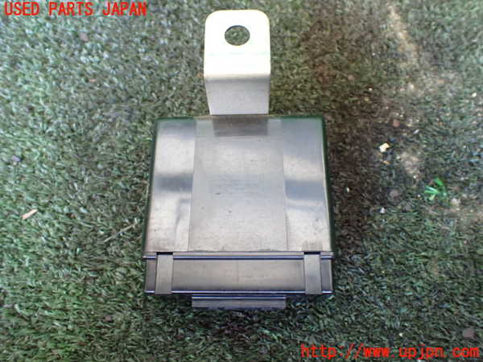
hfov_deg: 60.0
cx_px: 242
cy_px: 181
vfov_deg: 46.8
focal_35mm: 30
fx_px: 419
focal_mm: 5.4
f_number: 2.3
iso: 800
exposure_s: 1/30
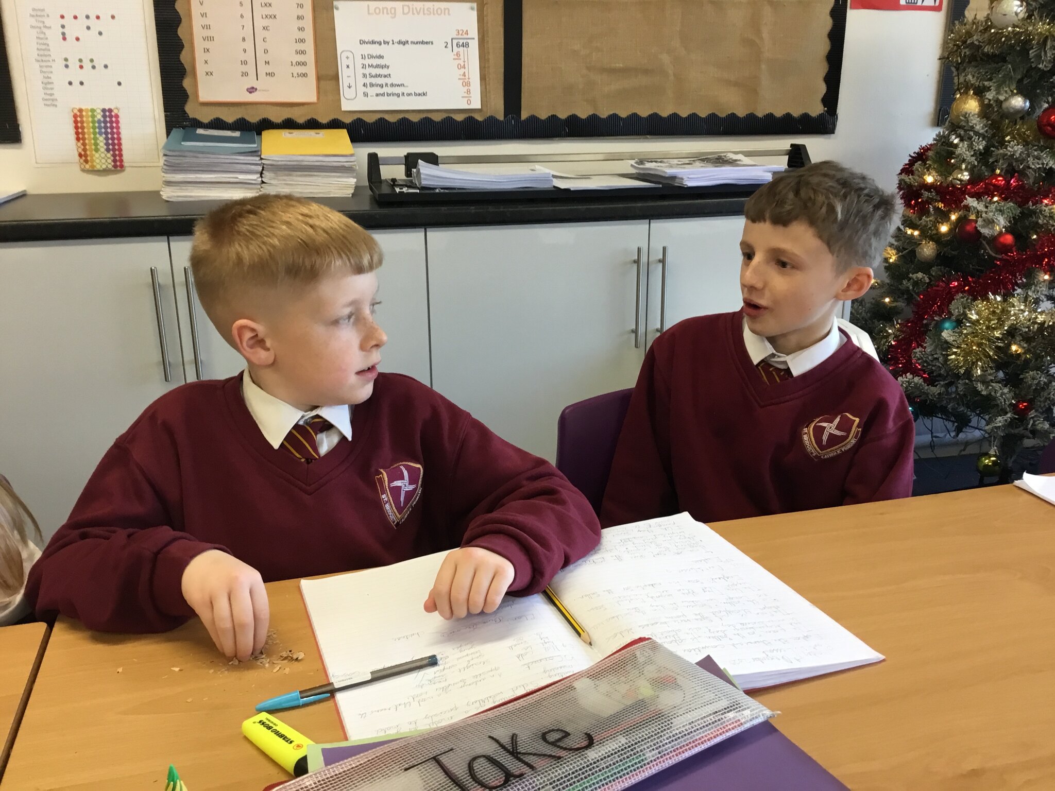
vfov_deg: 45.4
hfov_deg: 58.4
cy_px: 396
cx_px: 528
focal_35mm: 31
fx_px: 945
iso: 80
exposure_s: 1/33
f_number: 2.4
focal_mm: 3.3
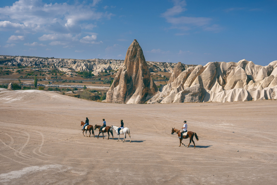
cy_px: 92
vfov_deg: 37.9
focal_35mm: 35
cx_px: 138
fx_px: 269
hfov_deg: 54.4
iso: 100
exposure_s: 1/400
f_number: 9
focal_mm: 35
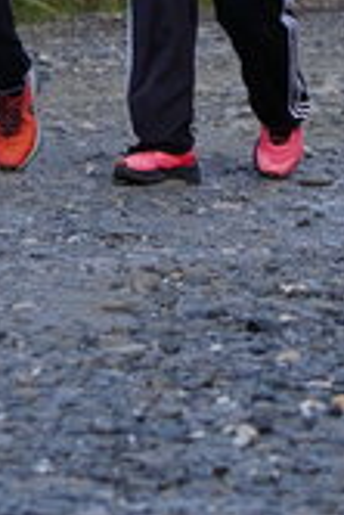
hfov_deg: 3.3
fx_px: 5978
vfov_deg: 4.9
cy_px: -302
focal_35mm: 418
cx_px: 141
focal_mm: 58
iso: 320
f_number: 2.8
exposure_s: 1/500
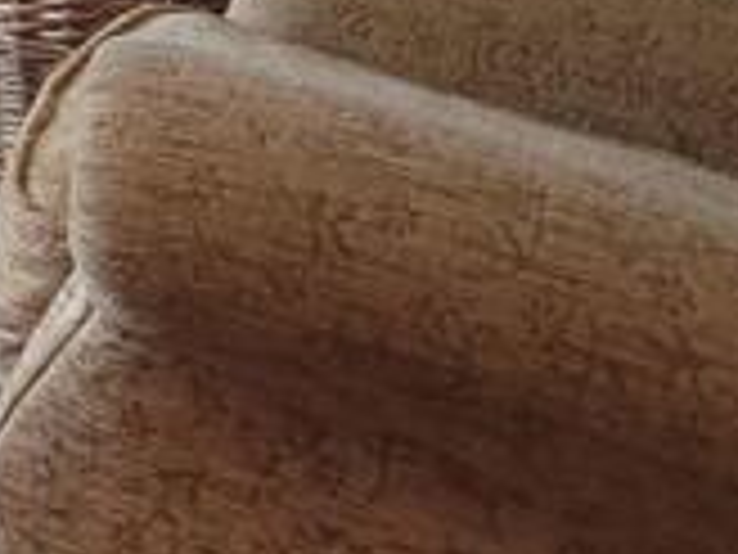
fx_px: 1727
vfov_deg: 15.2
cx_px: -814
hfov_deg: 16.7
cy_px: -500
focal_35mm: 81
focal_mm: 1.74
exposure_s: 1/50
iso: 125
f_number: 2.2
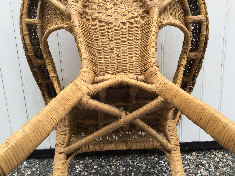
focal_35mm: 31
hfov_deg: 58.4
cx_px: 118
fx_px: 210
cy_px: 88
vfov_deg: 45.4
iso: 25
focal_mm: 3.3
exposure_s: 1/201
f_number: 2.4
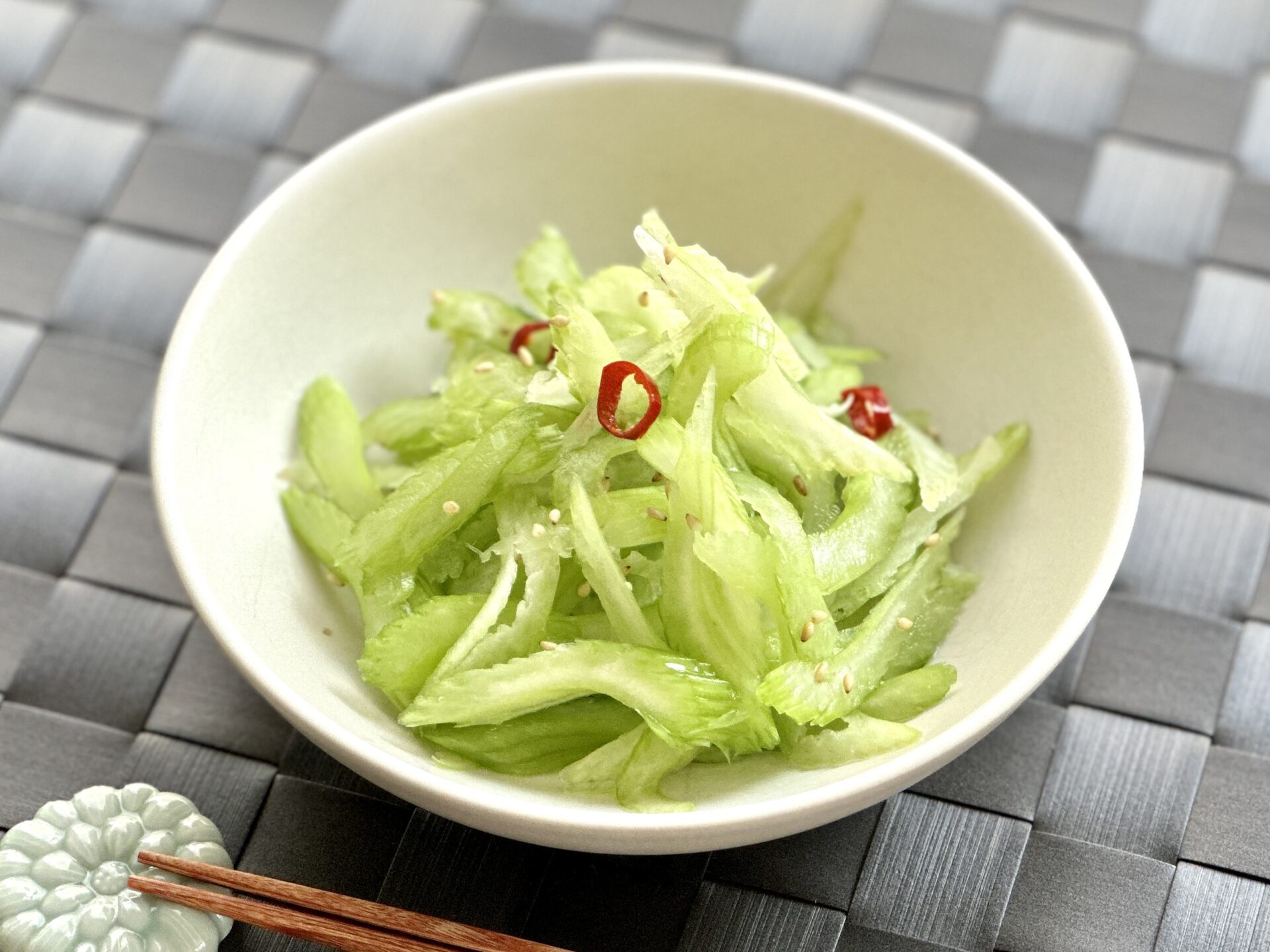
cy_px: 476
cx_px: 635
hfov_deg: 25.3
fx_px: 2825
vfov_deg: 19.1
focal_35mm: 77
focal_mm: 9
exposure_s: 1/121
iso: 125
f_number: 2.8
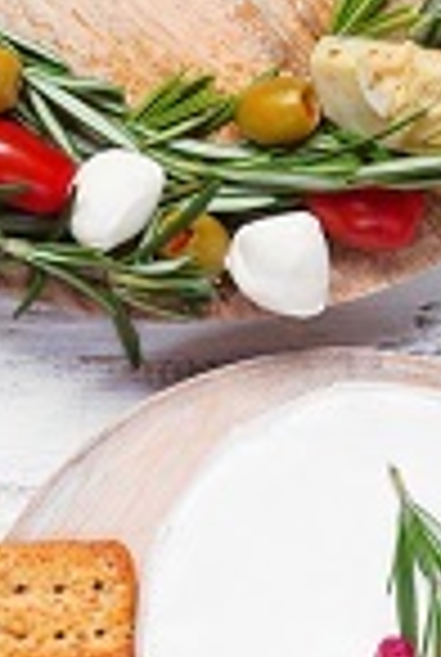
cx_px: 162
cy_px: 214
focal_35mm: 213
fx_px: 3895
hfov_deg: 6.5
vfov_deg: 9.6
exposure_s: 4
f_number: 13
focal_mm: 26
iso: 100
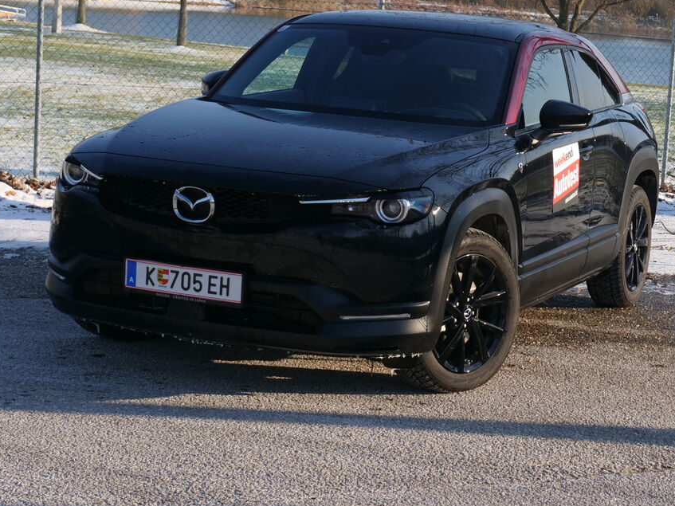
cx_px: 464
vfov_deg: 17.3
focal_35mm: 85
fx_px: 1657
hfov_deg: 22.9
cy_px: 208
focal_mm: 25
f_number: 4.5
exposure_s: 1/200
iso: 200
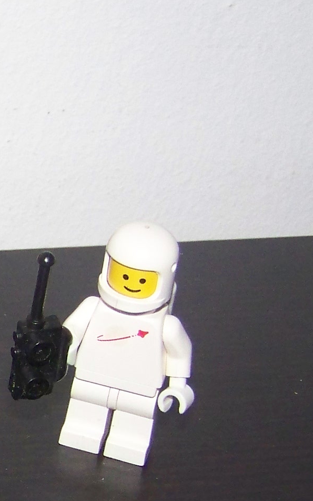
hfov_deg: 9.3
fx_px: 1774
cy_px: 416
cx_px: -359
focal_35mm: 130
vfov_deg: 15.9
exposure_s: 1/30
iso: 200
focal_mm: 6.3
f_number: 2.8
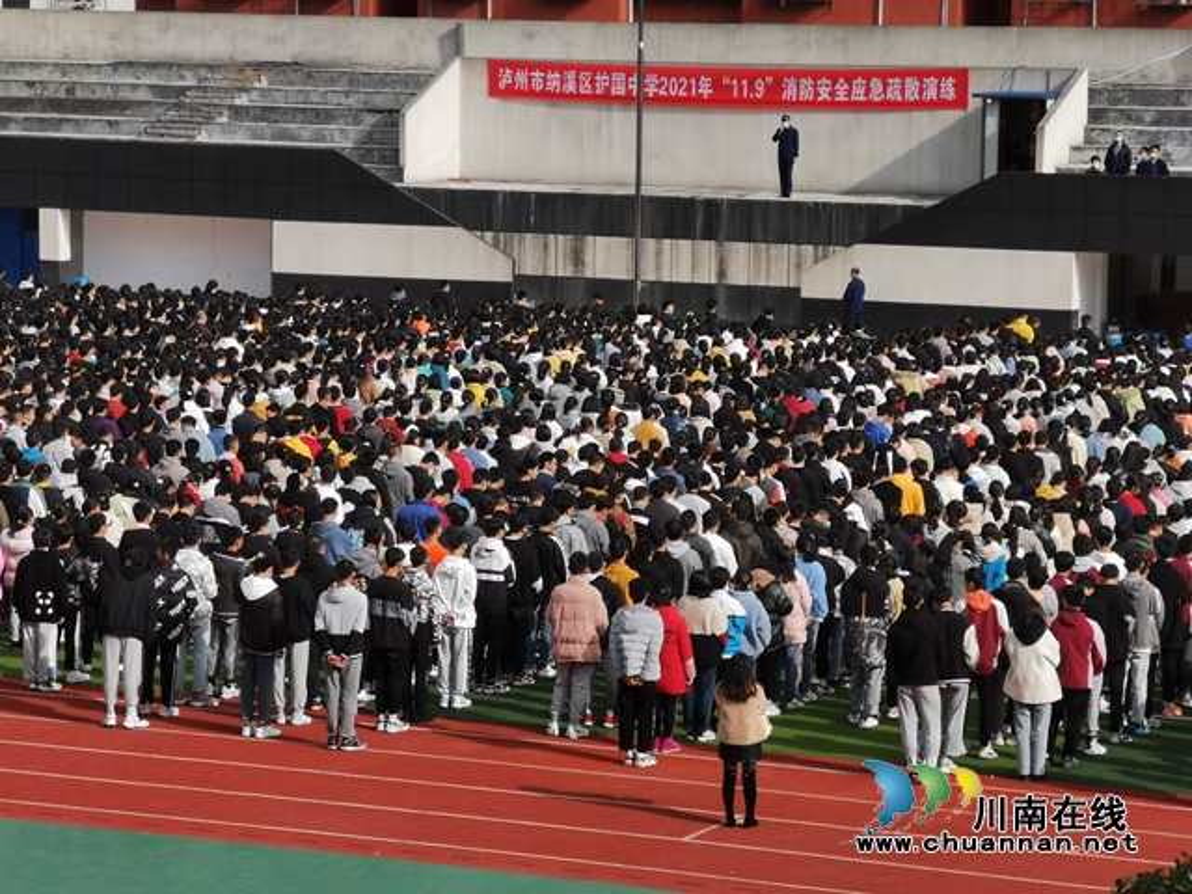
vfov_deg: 12.1
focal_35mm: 122
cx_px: 596
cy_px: 447
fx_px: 4201
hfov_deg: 16.1
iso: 50
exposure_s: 1/1905
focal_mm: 7.48
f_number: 2.4
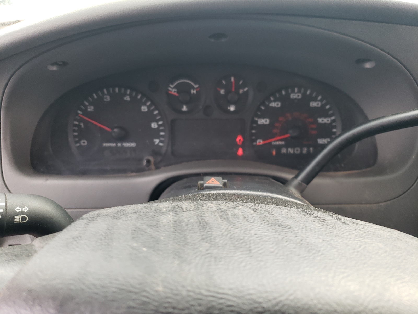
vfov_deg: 53.1
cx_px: 209
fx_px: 314
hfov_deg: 67.3
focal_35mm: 26
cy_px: 157
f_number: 1.5
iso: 78
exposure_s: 1/50
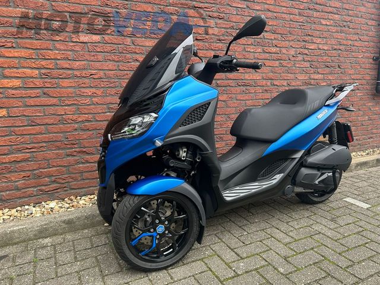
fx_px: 285
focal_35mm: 26
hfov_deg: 67.3
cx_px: 190
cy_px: 142
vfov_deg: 53.1
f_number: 1.5
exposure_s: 1/121
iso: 125
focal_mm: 5.7
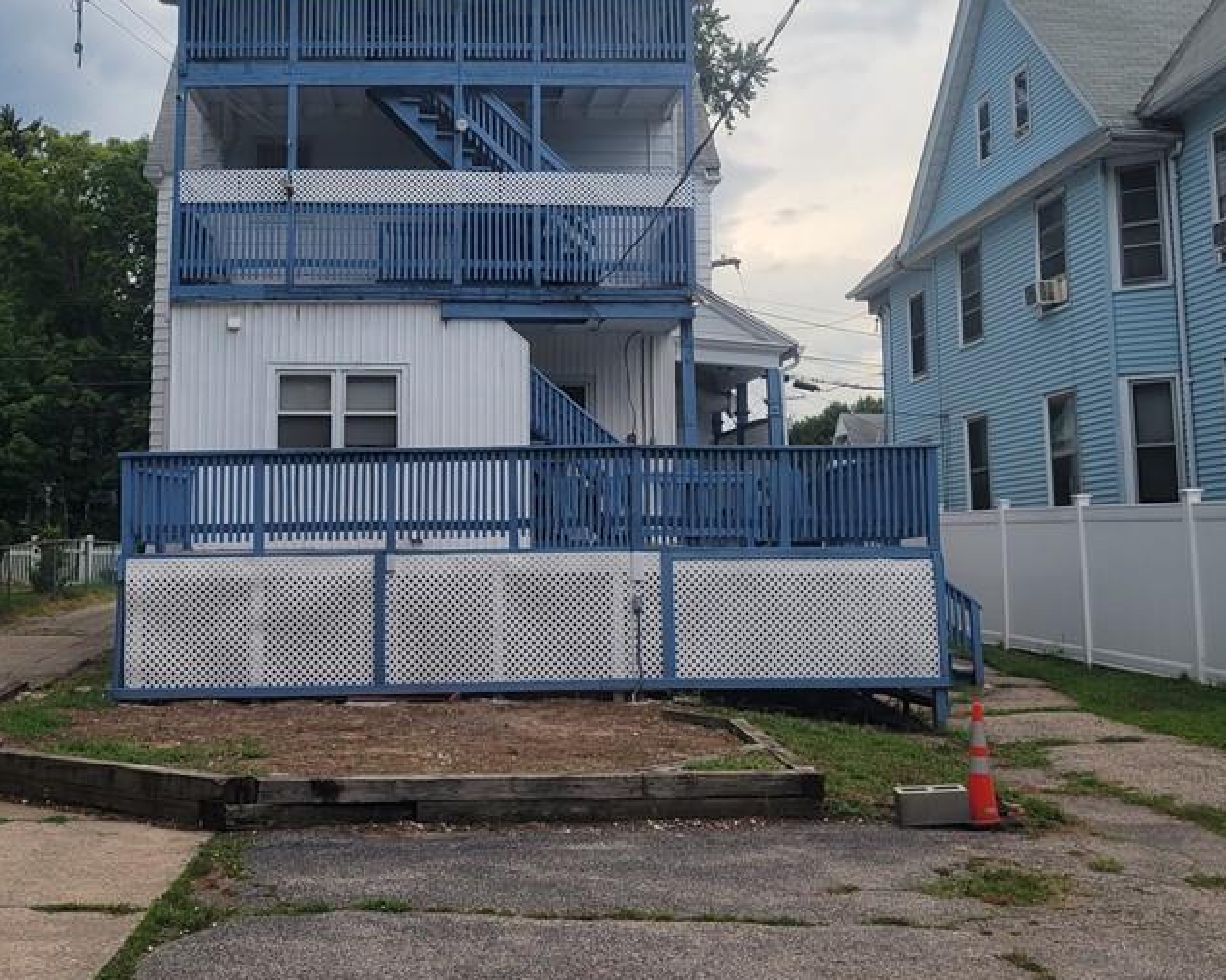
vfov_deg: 36.2
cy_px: 352
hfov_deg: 44.3
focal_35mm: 41
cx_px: 427
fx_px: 1487
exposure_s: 1/285
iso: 40
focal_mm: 5.4
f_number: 1.8
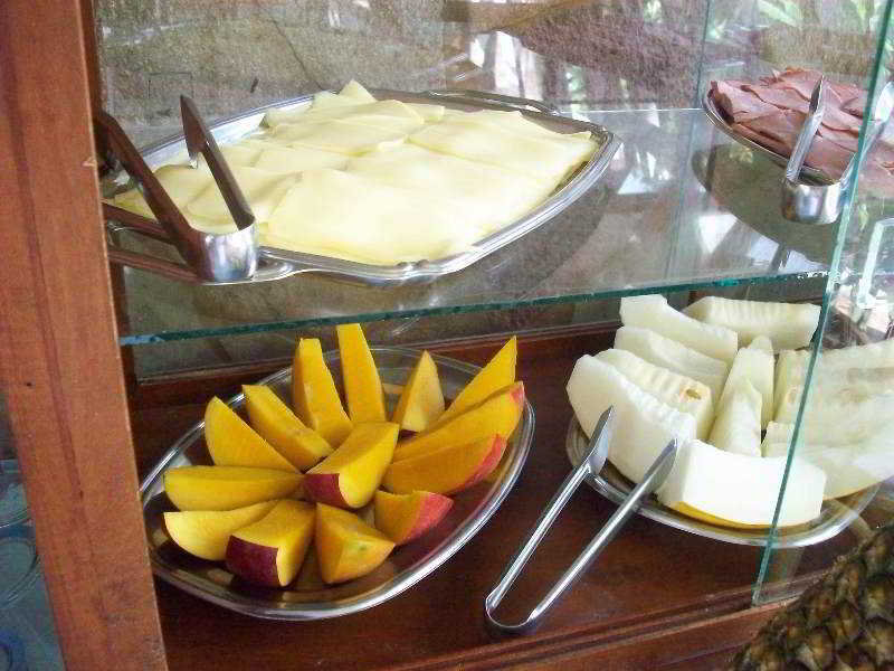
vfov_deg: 38.7
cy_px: 336
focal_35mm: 37
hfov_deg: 50.1
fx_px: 956
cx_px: 447
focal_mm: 6.2
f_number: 2.8
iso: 313
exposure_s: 1/64
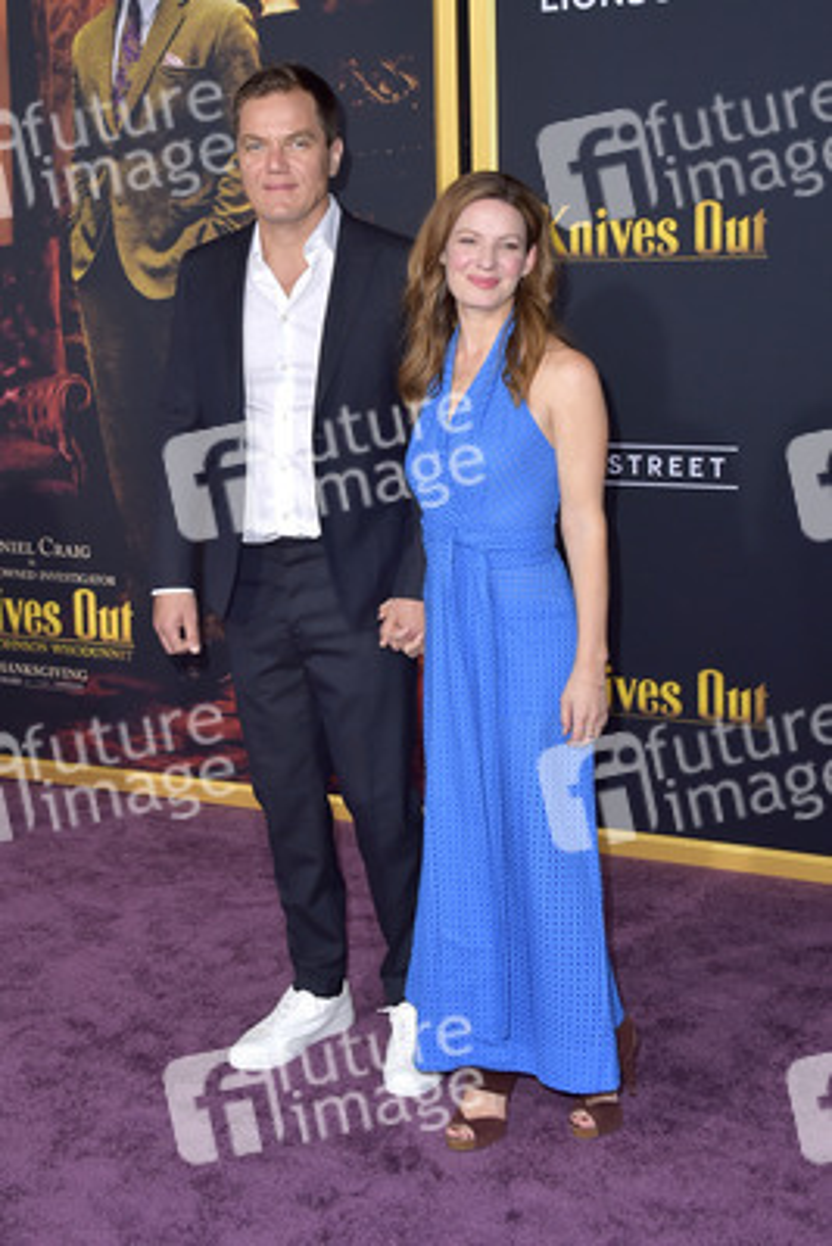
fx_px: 1524
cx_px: 416
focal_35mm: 44
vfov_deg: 44.5
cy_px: 623
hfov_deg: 30.5
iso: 500
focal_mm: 44
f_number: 7.1
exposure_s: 1/250
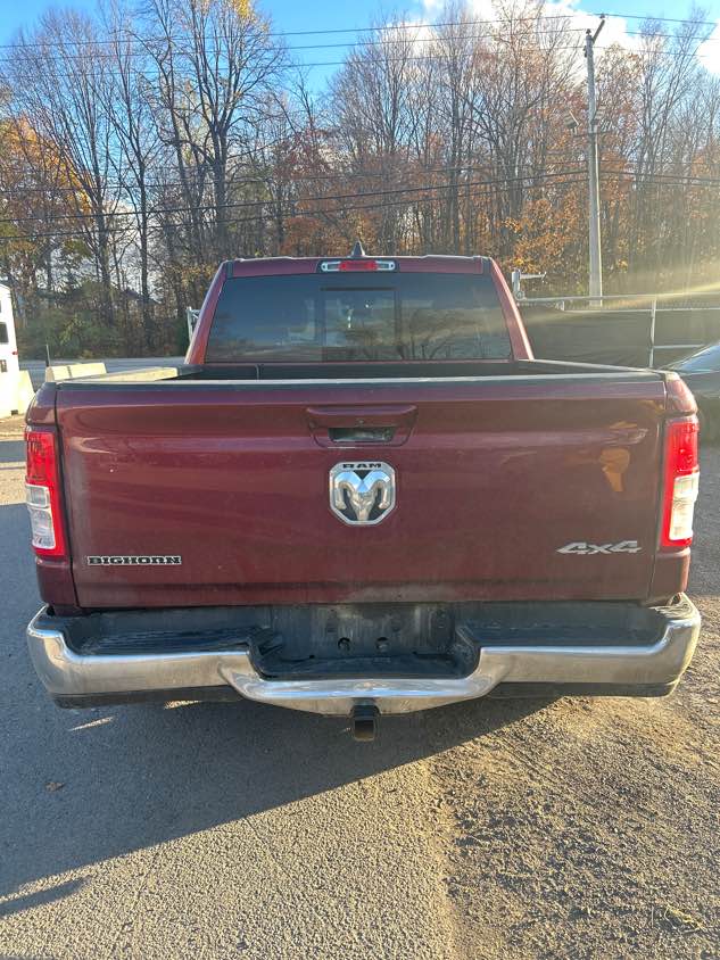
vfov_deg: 67.3
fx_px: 721
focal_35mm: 26
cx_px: 360
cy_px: 480
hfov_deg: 53.1
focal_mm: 5.7
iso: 50
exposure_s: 1/256
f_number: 1.5
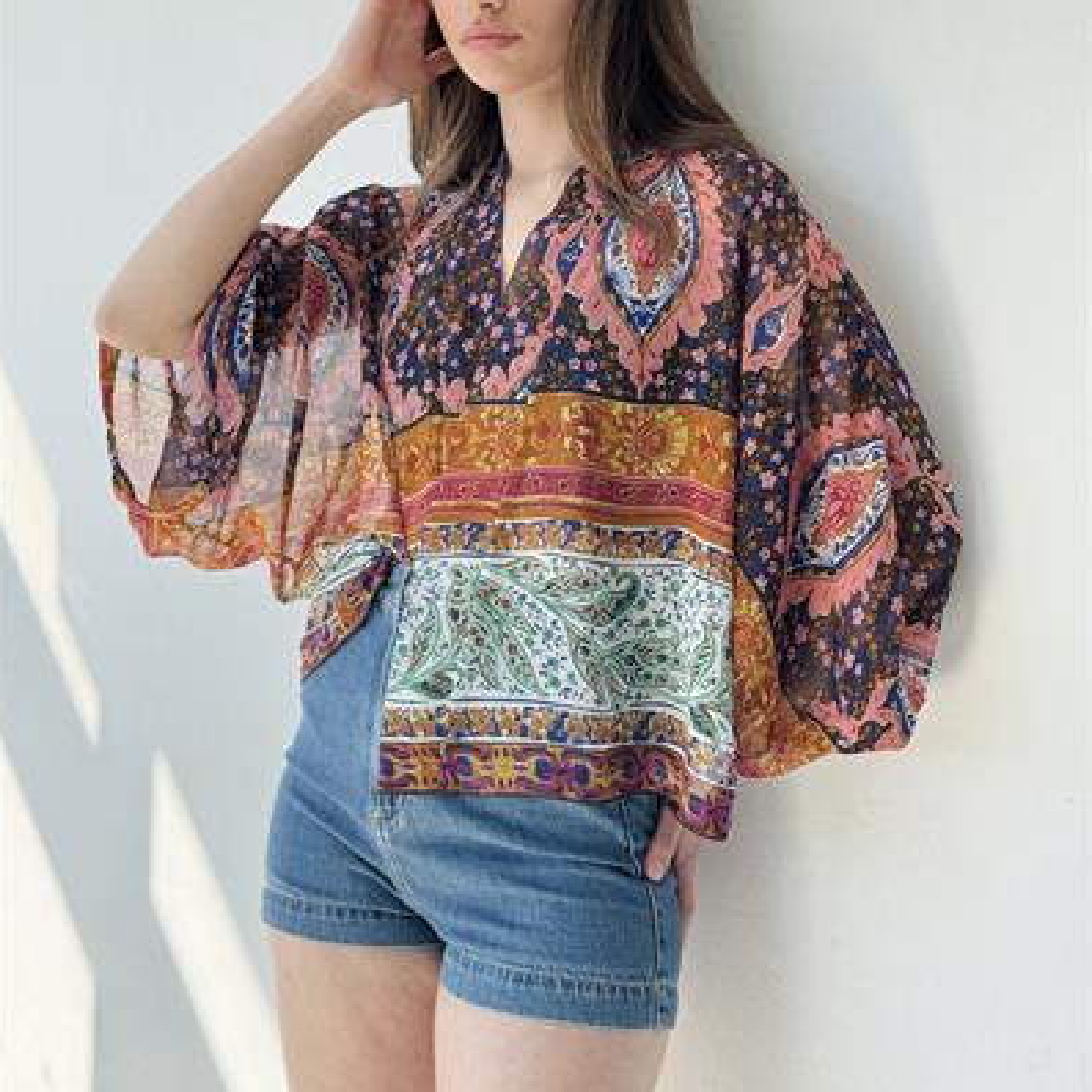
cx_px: 545
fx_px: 2034
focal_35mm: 57
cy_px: 378
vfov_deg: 29.9
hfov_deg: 30.0
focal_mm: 6.76
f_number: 1.78
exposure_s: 1/495
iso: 64
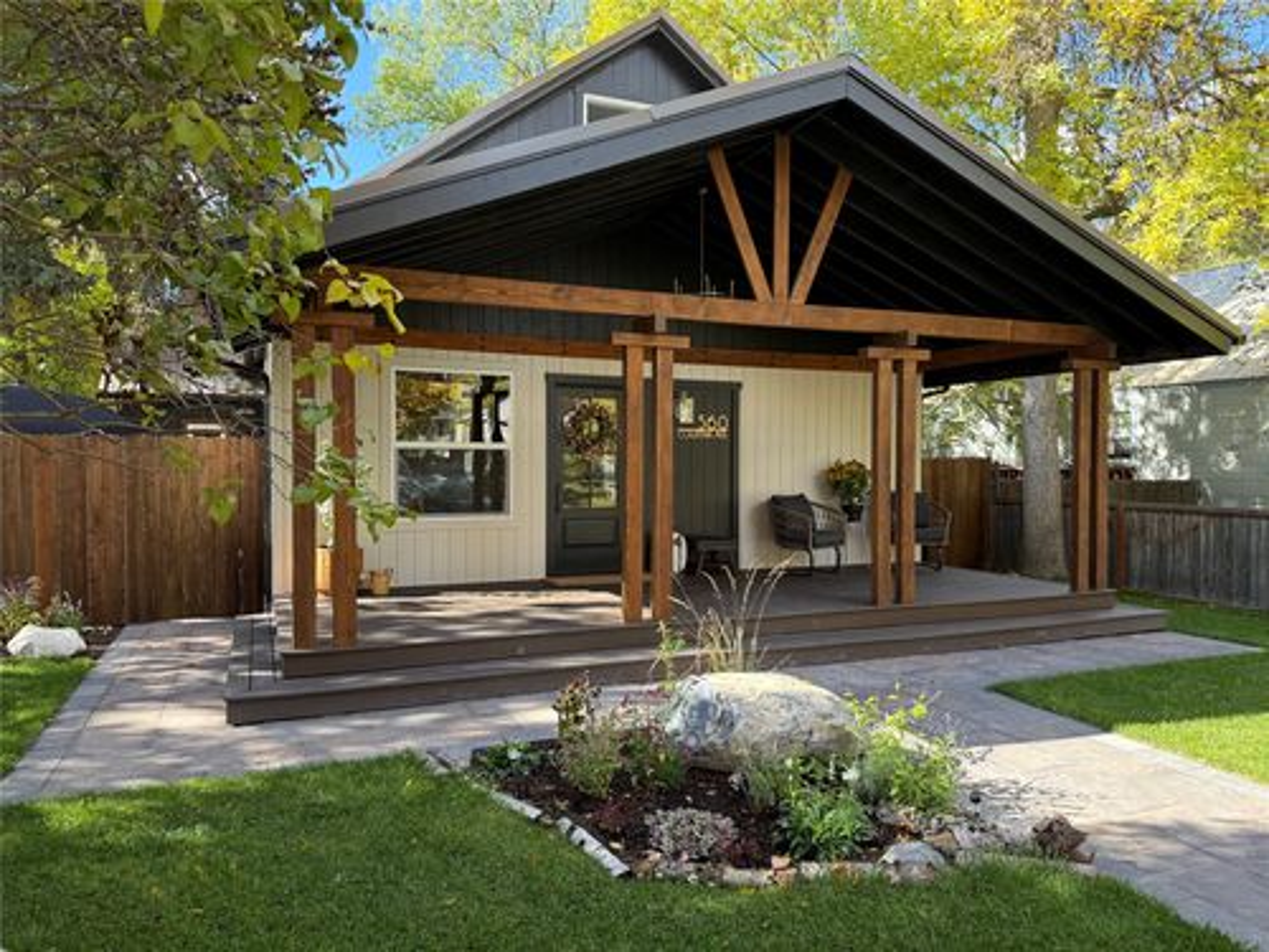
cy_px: 476
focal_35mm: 24
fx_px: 880
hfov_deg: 71.6
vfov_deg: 56.8
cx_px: 634
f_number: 1.78
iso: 100
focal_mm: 6.76
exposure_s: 1/387
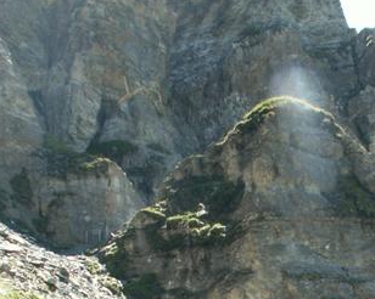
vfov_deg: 20.9
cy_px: 289
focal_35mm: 71
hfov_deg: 26.7
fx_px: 787
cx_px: 242
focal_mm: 5.86
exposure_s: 1/100
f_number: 4.5
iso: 50
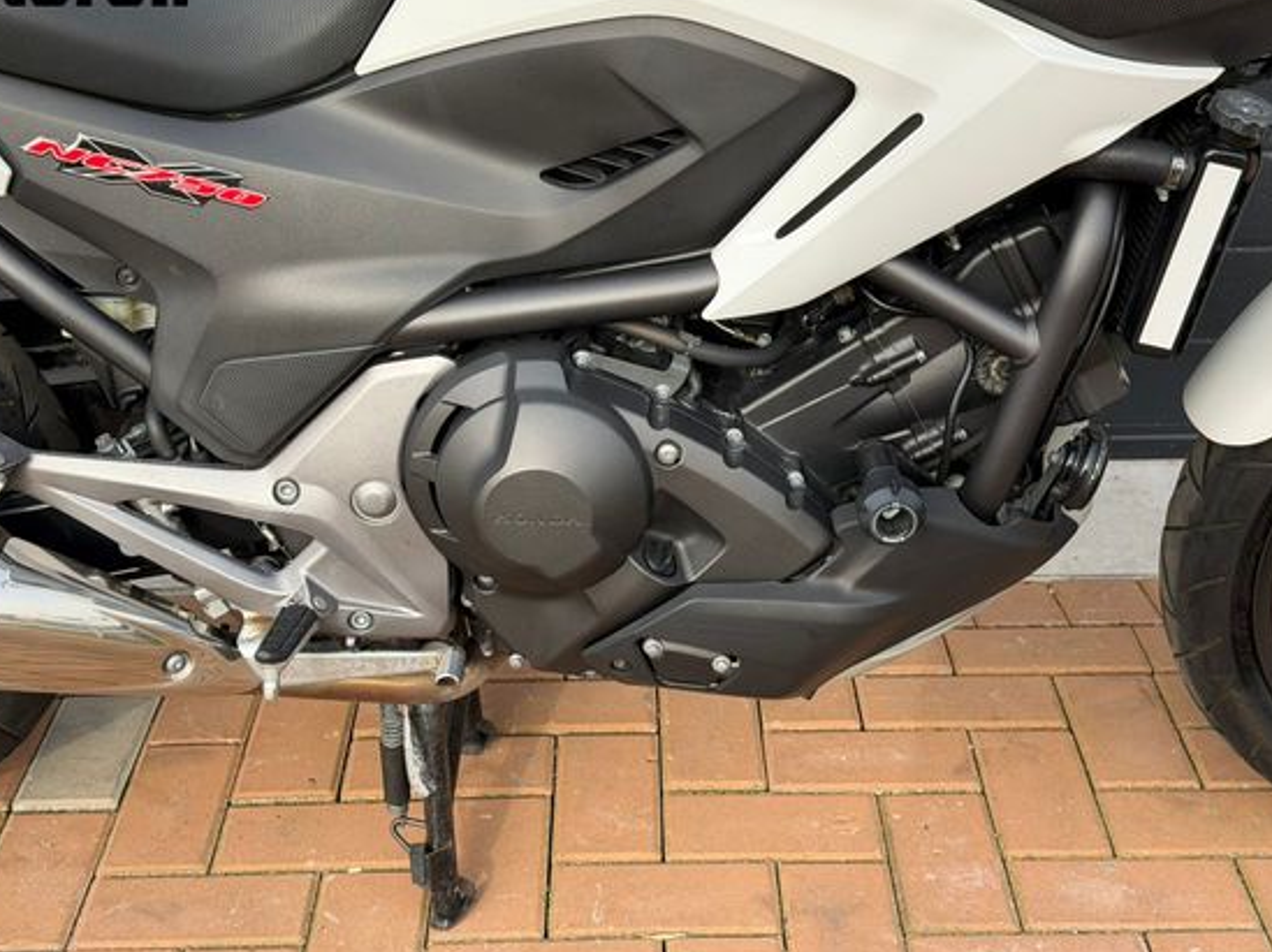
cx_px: 633
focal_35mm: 56
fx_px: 2056
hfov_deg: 34.4
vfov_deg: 26.0
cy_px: 408
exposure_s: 1/939
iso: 80
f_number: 1.78
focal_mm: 6.76
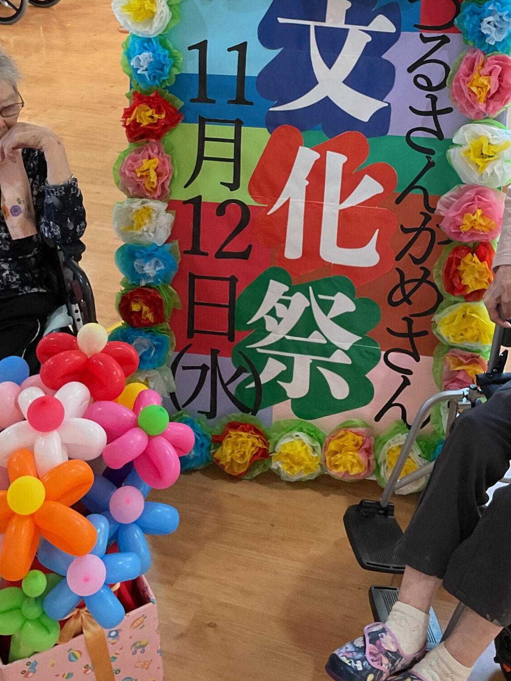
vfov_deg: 38.1
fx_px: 965
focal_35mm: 49
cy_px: 182
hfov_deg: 29.6
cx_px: 290
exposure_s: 1/60
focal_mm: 3
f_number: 1.8
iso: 100
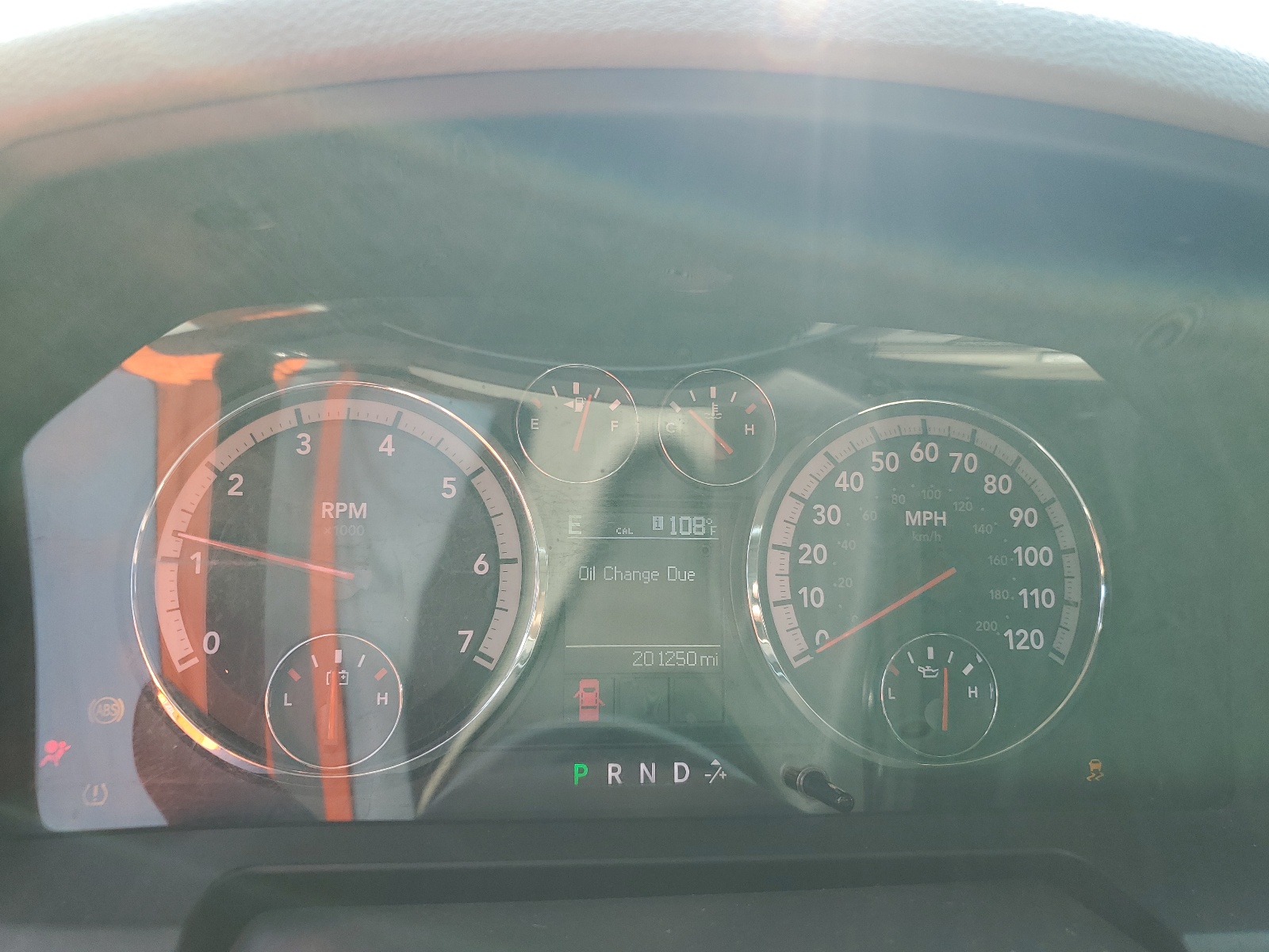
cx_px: 634
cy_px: 476
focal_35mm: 26
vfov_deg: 53.1
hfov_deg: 67.3
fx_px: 953
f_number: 1.5
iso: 50
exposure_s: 1/250
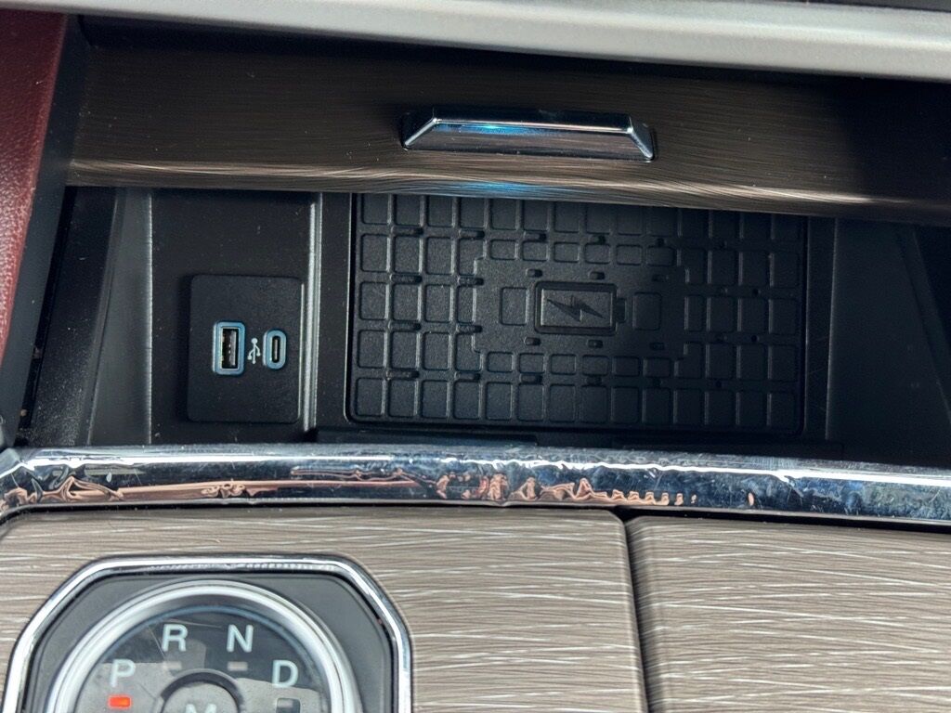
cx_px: 476
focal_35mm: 48
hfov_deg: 39.7
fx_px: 1319
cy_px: 356
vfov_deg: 30.3
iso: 160
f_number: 1.78
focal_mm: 6.76
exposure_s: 1/60
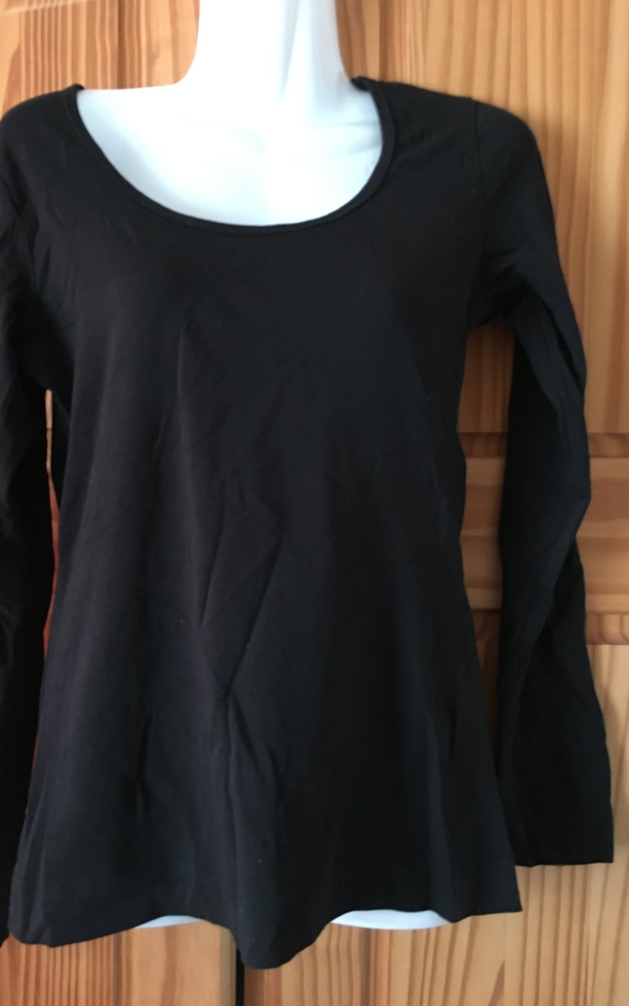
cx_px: 266
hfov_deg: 40.5
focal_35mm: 31
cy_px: 505
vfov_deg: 61.2
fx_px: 850
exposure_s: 1/17
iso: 400
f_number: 2.2
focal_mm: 4.15
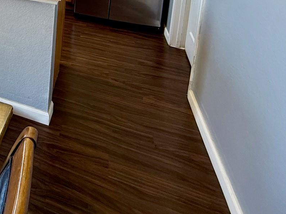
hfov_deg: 42.0
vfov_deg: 31.4
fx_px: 297
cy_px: -58
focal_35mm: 36
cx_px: -20
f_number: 2.2
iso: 320
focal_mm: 2.22
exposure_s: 1/60
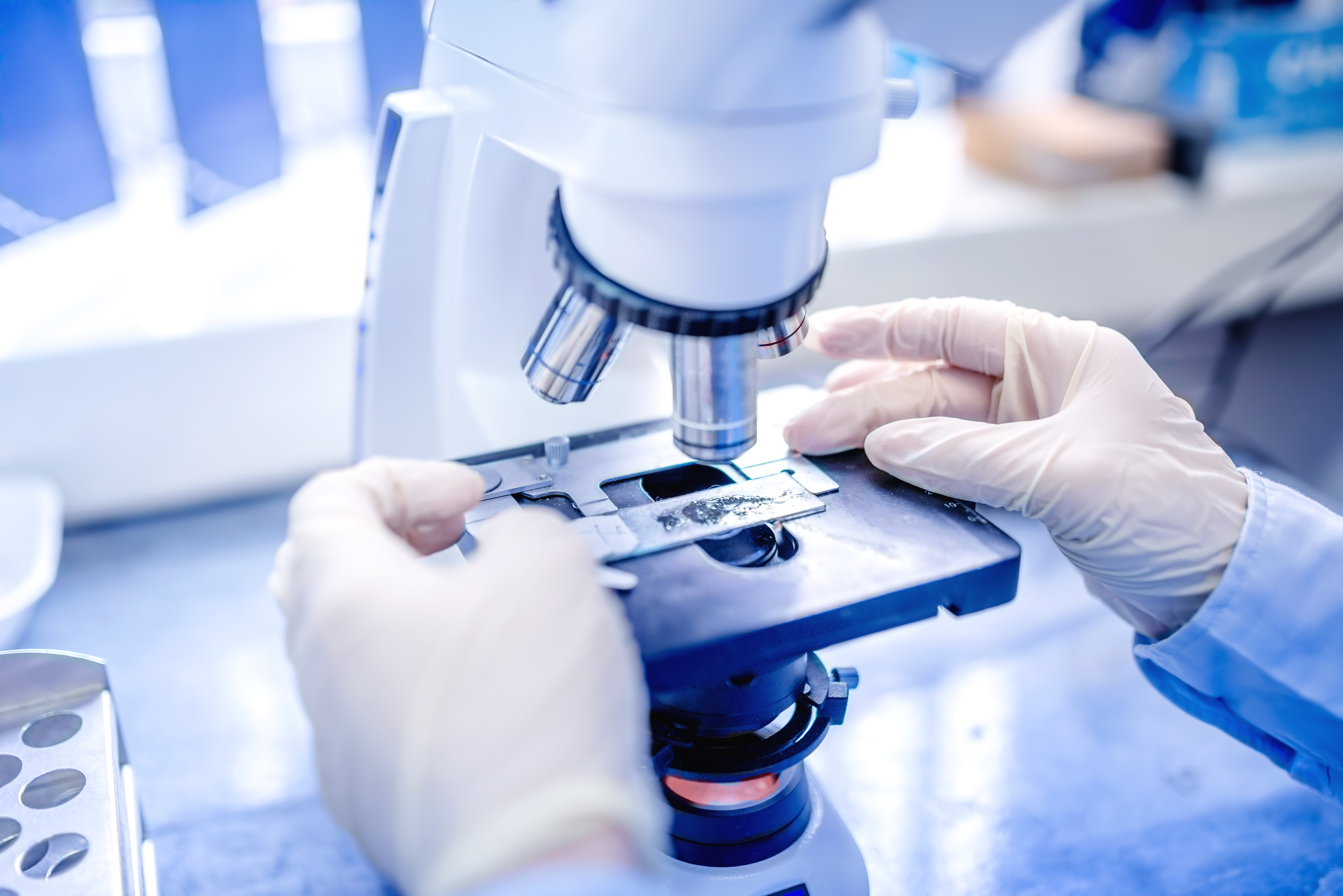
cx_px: 672
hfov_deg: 54.4
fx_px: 1306
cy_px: 448
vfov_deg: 37.9
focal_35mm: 35
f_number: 1.4
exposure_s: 1/250
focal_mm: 35
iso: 320
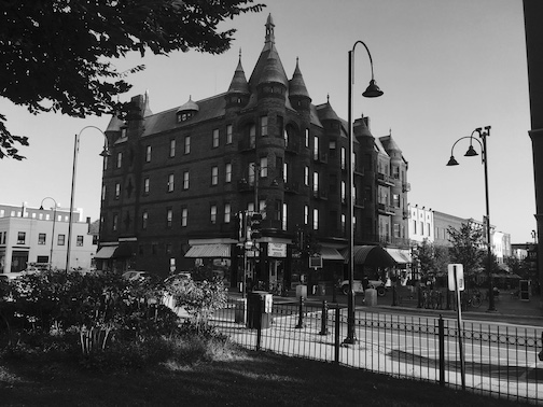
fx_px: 455
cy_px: 204
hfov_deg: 61.7
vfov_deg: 48.2
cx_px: 272
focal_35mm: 29
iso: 25
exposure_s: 1/582
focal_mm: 4.15
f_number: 2.2
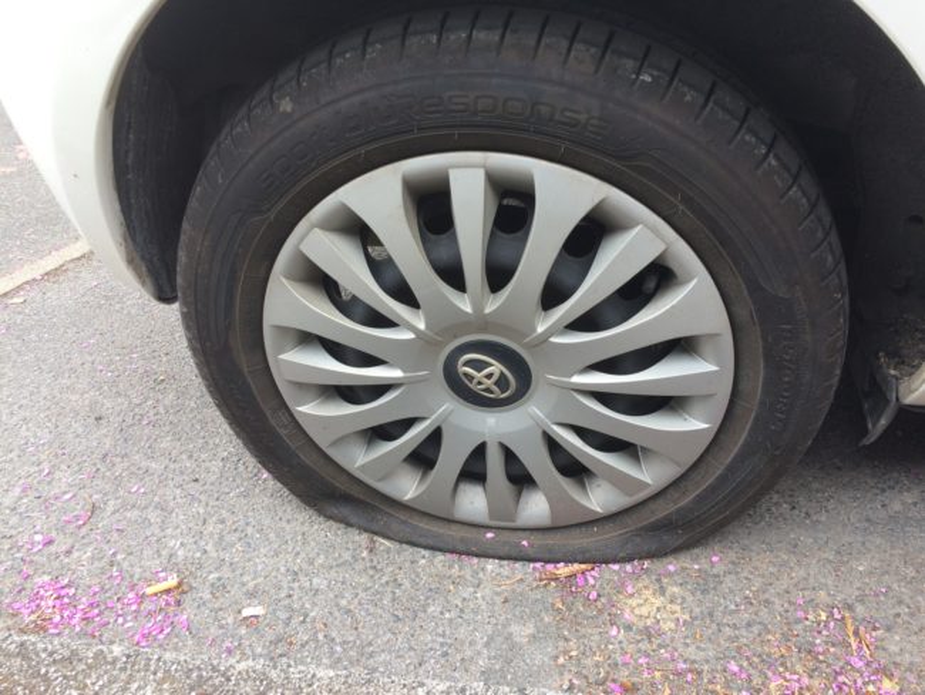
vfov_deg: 48.3
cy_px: 348
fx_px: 775
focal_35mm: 29
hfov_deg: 61.6
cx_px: 462
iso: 32
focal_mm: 4.15
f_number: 2.2
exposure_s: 1/133
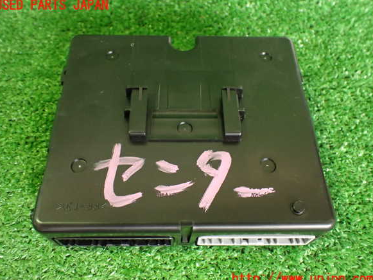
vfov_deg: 45.4
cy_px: 142
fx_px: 334
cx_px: 184
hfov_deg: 58.4
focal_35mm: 31
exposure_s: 1/30
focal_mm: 5.4
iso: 800
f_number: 2.3
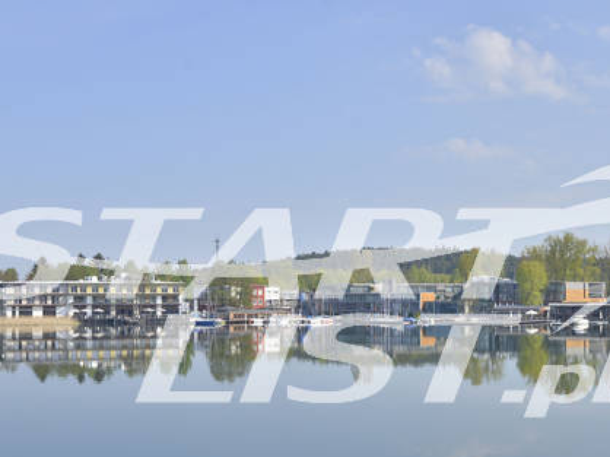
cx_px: 350
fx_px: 986
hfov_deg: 34.3
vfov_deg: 26.0
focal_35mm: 56
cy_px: 288
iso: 200
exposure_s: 1/800
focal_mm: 38
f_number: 8
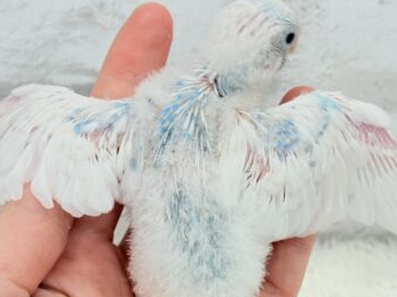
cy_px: 187
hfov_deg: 20.4
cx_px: 245
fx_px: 1101
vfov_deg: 15.4
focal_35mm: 96
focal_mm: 5.96
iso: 32
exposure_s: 1/50
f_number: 1.6
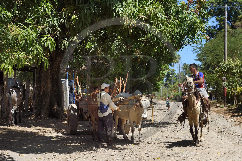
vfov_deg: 19.4
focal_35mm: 70
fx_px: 470
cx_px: 121
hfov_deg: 28.8
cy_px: 80
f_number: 7.1
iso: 200
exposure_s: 1/400
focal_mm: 70
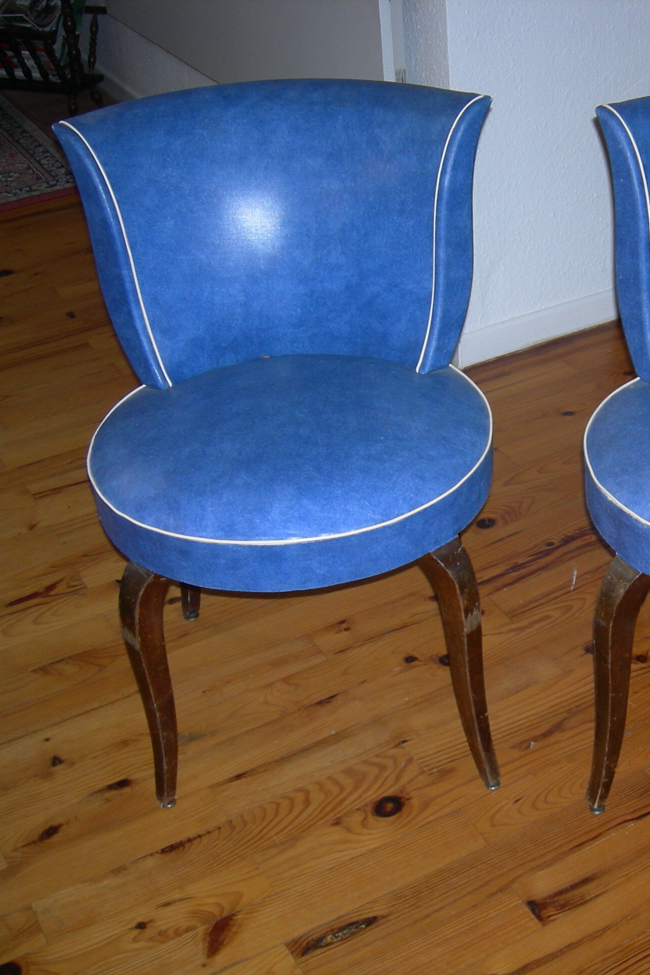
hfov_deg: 26.2
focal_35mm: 50
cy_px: 487
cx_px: 565
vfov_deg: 39.6
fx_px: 1354
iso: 64
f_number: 2.7
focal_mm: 7.5
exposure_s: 1/60.1
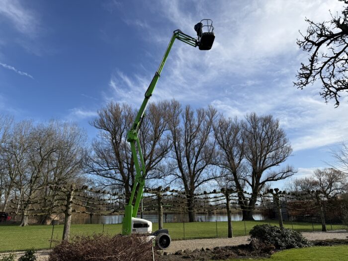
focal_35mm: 24
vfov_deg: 56.8
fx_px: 241
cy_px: 130
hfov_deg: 71.6
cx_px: 174
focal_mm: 6.76
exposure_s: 1/4673
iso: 80
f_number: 1.78
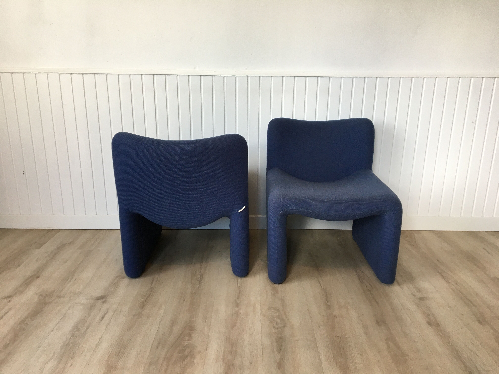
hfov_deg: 61.7
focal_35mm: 29
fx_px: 418
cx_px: 250
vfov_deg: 48.2
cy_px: 187
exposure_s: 1/33
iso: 40
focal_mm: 4.15
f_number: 2.2
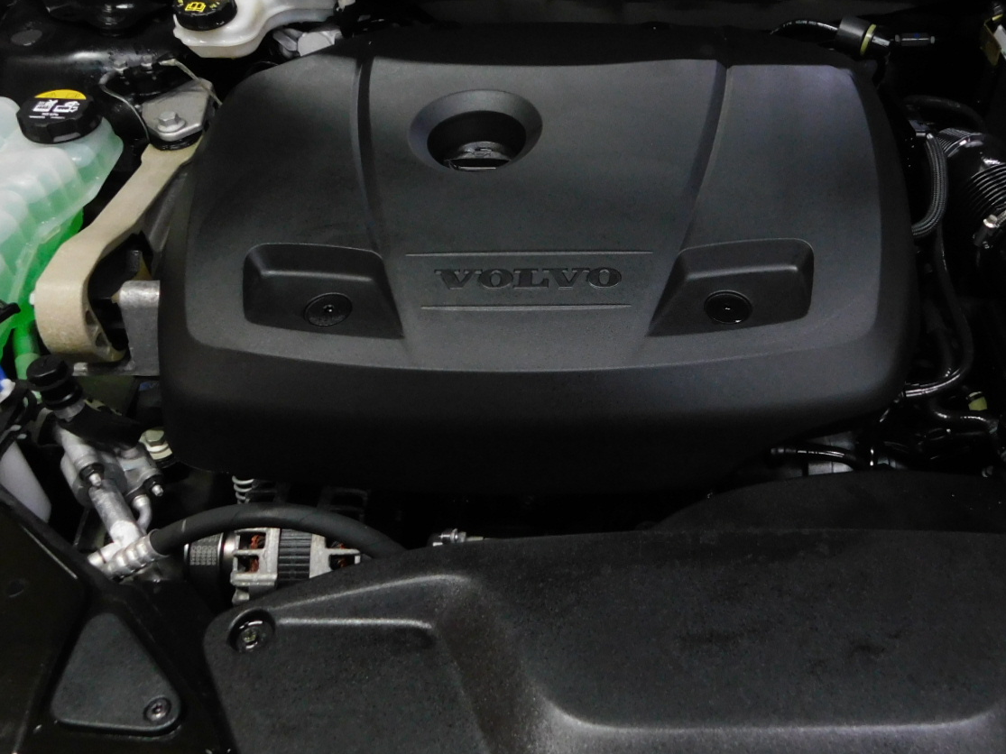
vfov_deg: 42.9
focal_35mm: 33
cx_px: 635
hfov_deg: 54.7
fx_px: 959
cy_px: 329
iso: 400
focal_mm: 4
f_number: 3
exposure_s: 1/25
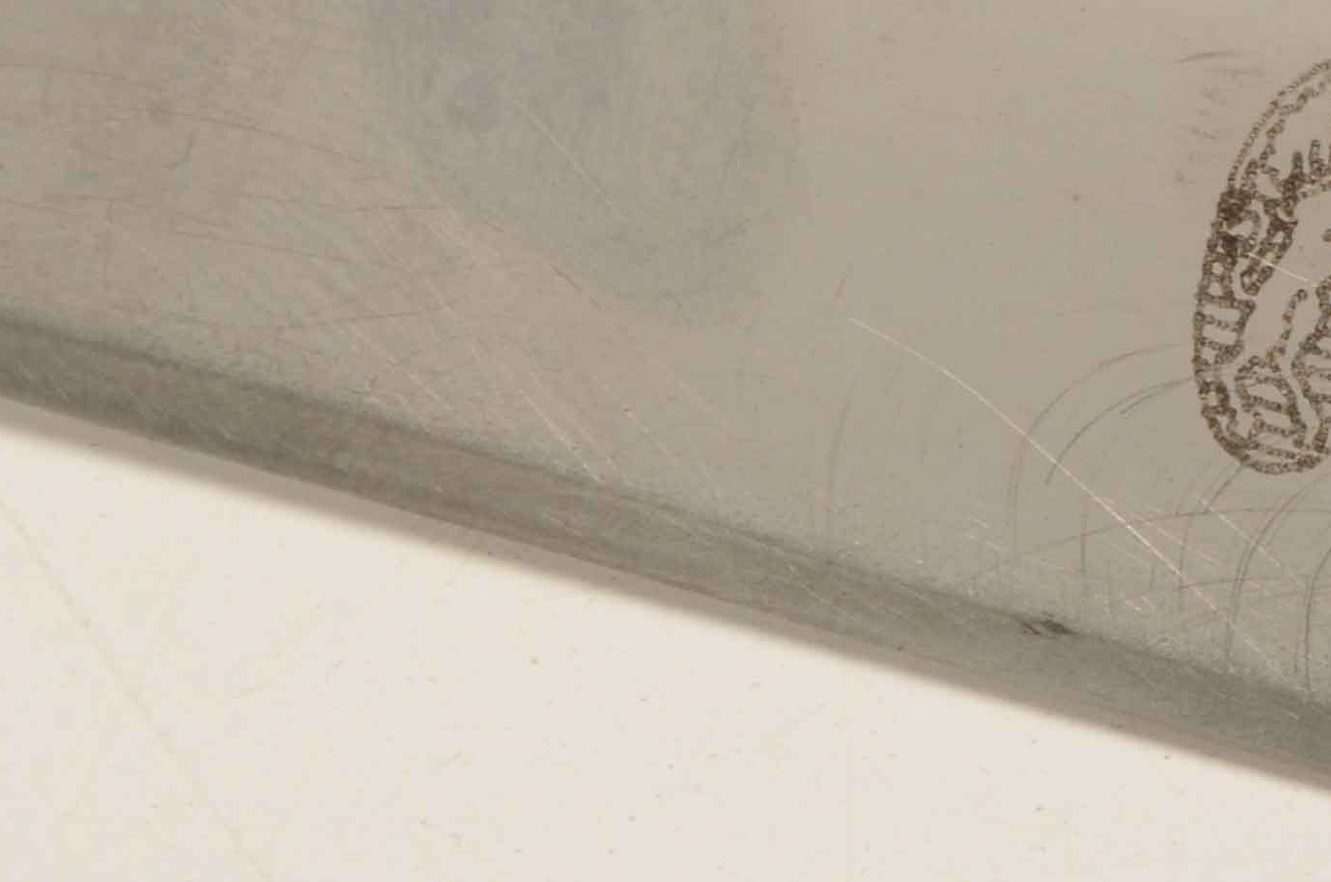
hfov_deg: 3.6
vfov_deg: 2.4
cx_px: 1826
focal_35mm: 567
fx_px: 20914
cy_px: 466
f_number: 22
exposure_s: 1/160
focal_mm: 105
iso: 200
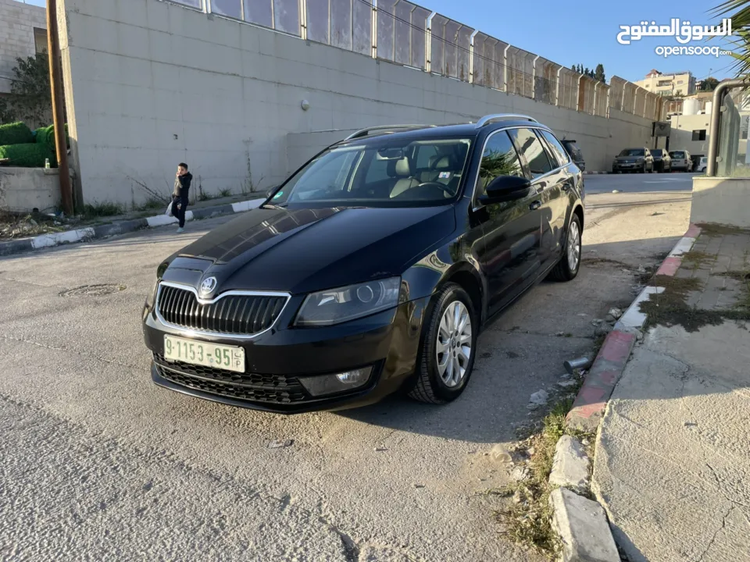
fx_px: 563
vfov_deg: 53.1
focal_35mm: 26
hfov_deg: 67.3
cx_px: 375
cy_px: 281
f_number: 1.6
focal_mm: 4.2
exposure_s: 1/882
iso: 32
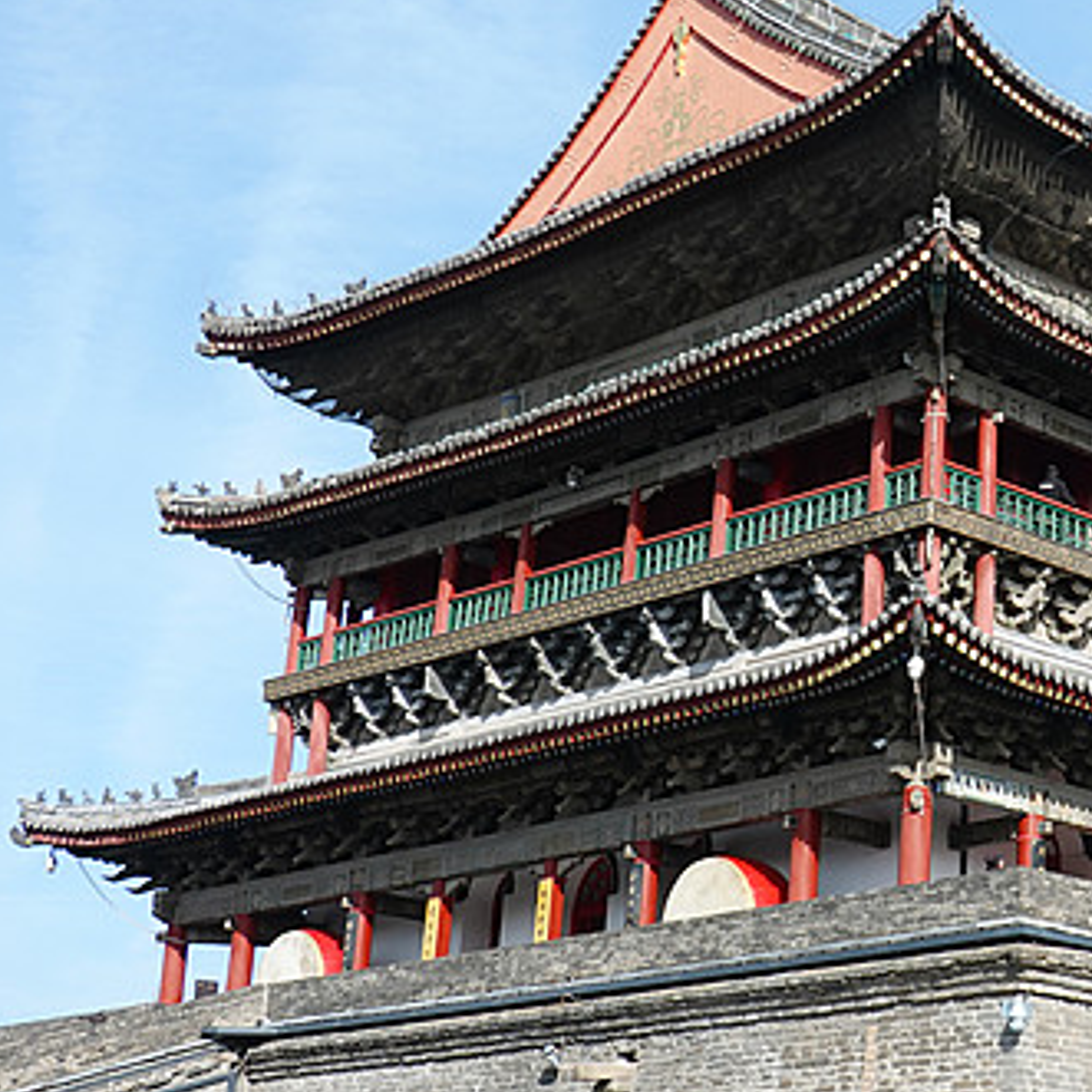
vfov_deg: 22.8
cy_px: 566
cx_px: 1178
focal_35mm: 76
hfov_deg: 21.7
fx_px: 2712
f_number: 5.6
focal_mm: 13.84
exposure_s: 1/400
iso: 125
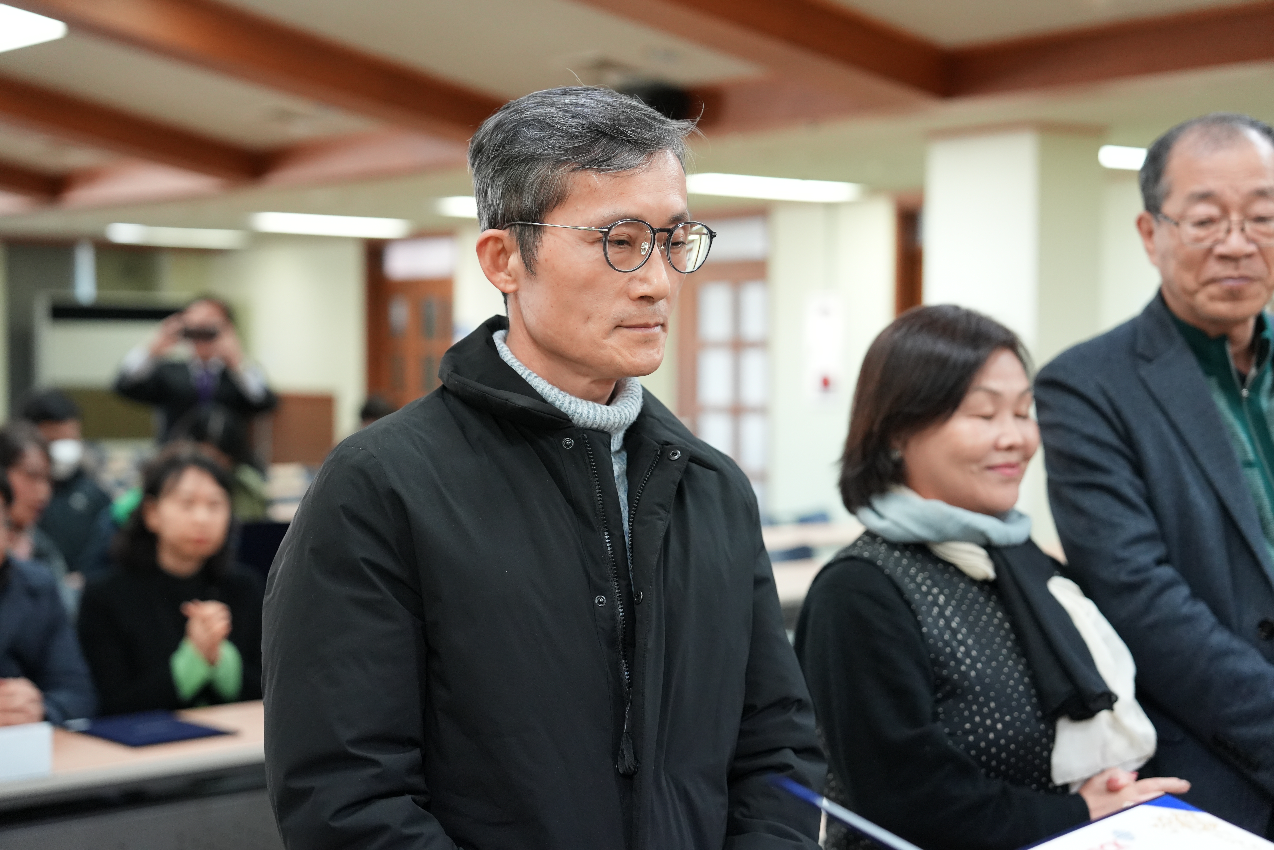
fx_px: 2017
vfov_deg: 23.8
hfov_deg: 35.1
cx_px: 637
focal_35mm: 57
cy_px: 425
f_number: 2.8
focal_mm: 57
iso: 3200
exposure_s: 1/250
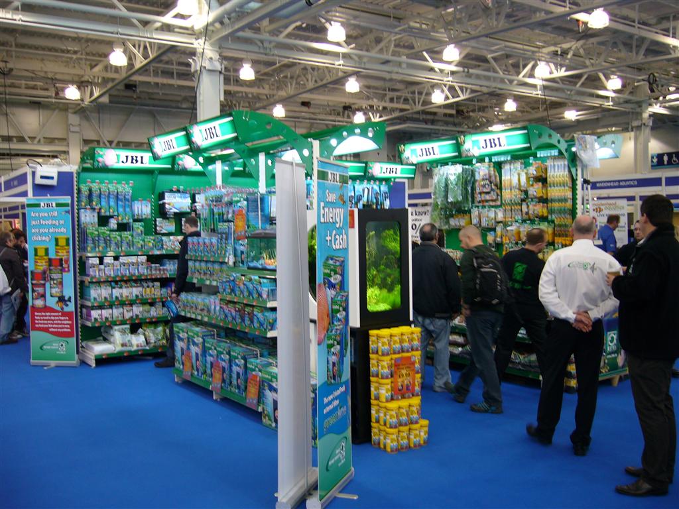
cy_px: 254
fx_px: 687
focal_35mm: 35
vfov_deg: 40.7
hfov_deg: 52.6
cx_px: 340
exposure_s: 1/25
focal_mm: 5.8
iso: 100
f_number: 2.8
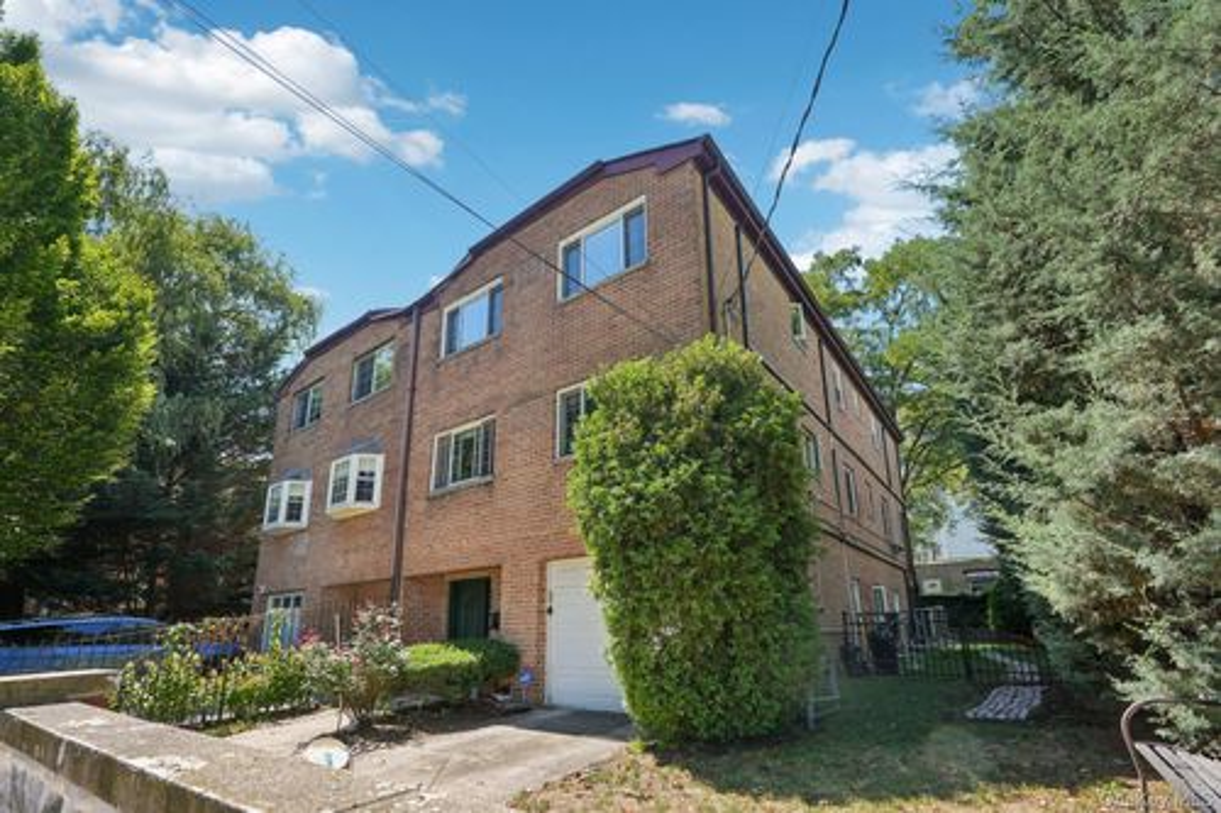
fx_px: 542
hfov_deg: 96.8
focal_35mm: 16
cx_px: 610
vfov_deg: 73.7
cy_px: 406
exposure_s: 1/60
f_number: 9
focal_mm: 16
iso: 100
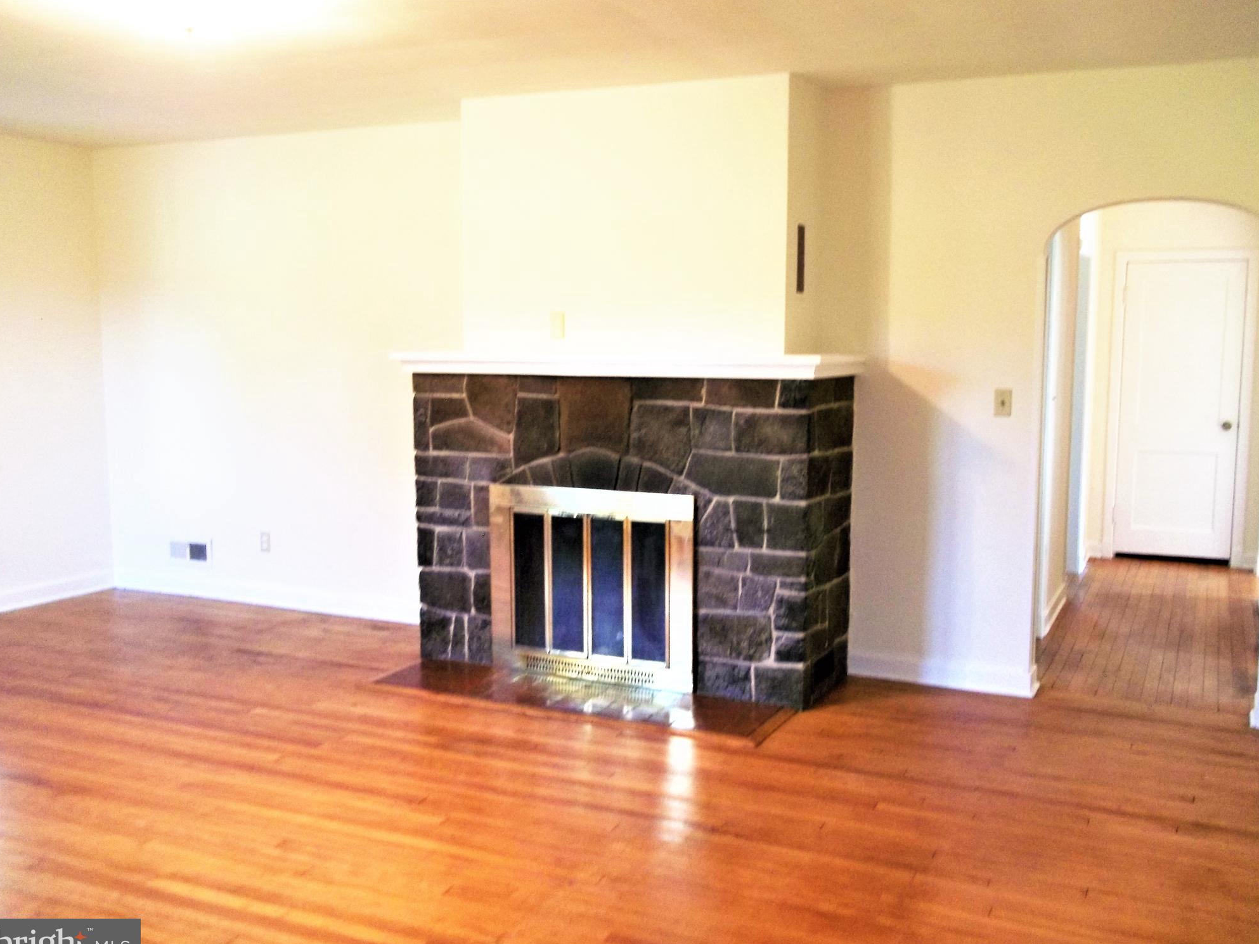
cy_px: 484
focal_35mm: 33
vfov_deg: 42.9
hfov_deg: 55.4
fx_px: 1200
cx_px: 631
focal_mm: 5.7
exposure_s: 1/30
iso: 160
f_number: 2.9
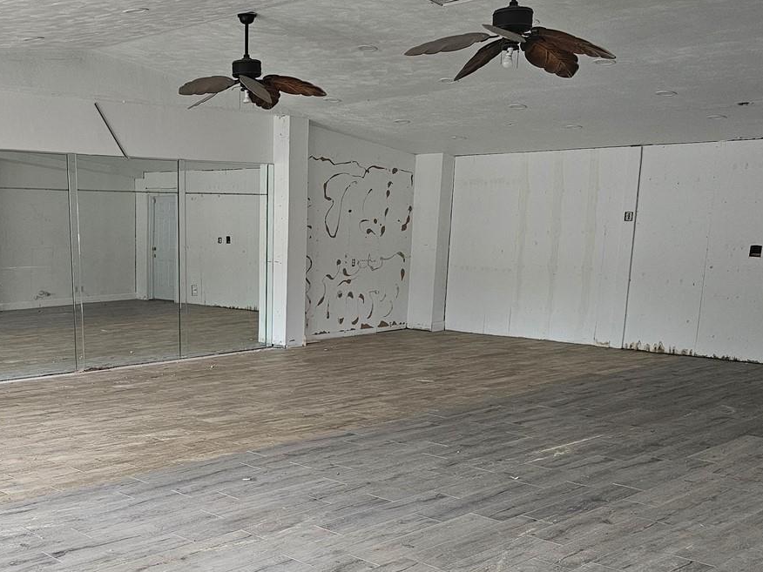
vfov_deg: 33.9
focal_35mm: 42
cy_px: 405
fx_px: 926
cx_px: 233
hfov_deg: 43.9
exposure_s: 1/120
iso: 400
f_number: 1.7
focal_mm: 6.3
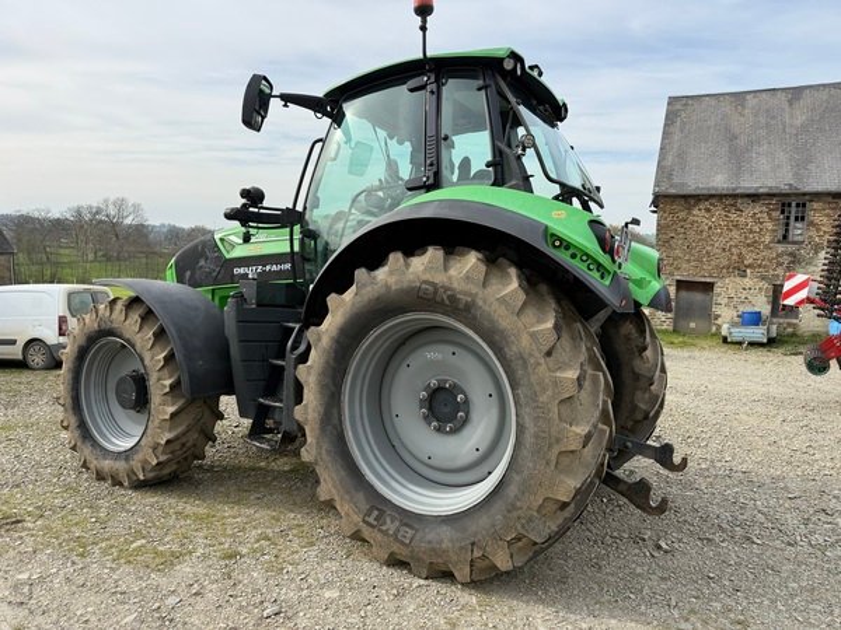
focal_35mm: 24
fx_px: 583
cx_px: 420
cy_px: 315
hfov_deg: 71.6
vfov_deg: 56.8
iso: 80
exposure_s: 1/2525
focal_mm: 6.76
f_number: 1.78
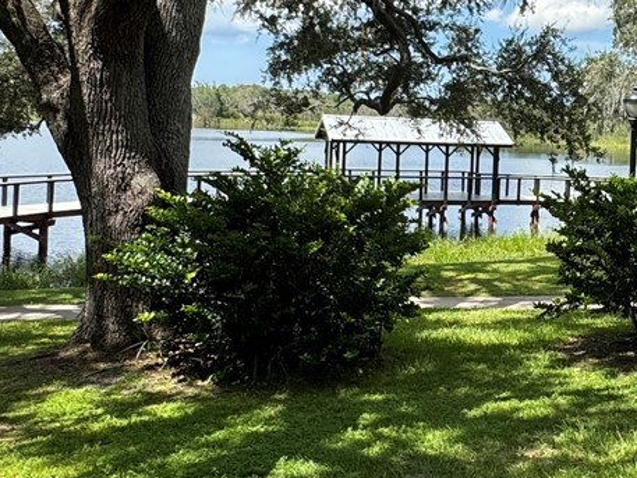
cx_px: 580
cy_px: 124
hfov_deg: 36.4
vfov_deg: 29.3
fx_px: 902
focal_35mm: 49
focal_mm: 2.22
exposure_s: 1/821
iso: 40
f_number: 2.2
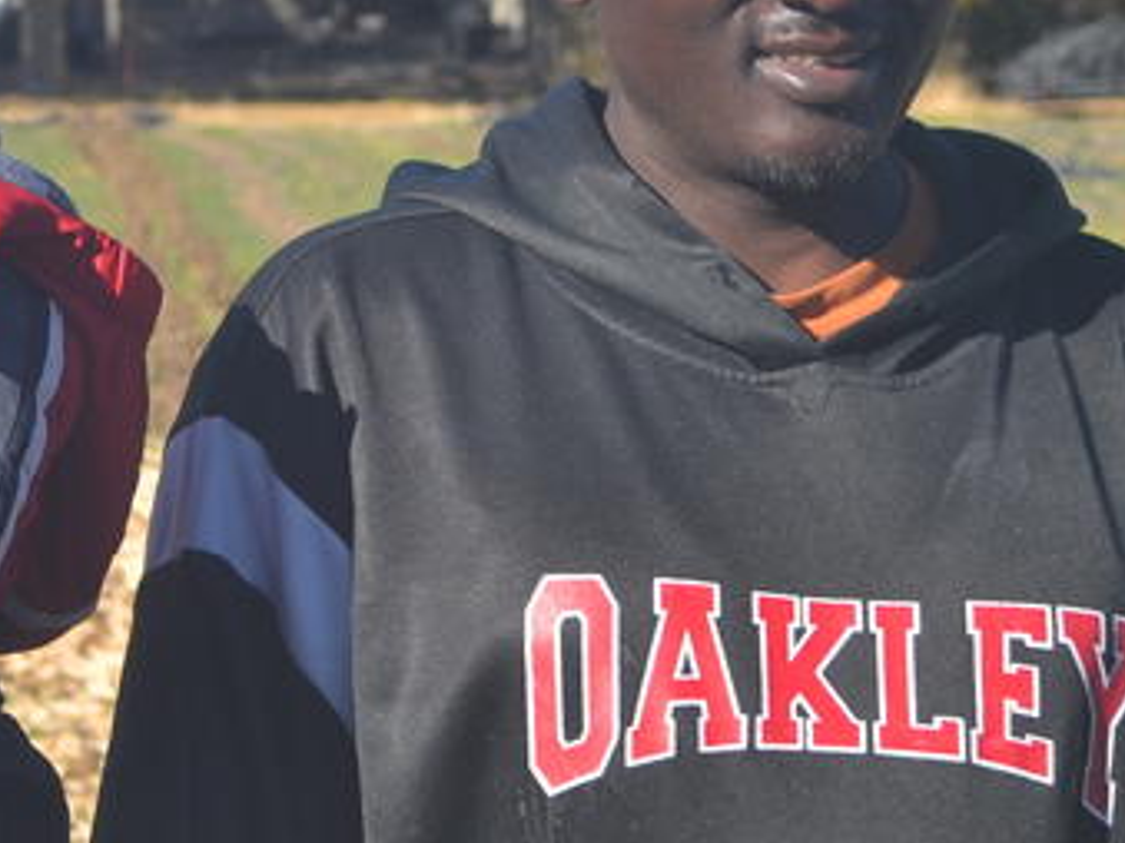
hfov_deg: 10.8
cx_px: -275
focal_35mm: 179
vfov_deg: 8.2
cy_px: -110
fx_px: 5806
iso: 100
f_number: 6.3
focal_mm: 35
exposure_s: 1/320
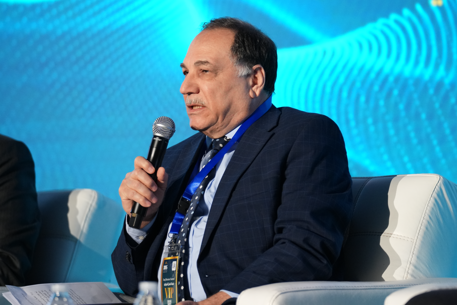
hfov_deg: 8.9
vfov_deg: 5.9
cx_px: 228
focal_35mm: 232
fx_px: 2945
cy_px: 152
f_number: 2.8
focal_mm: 155
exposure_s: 1/100
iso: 1600
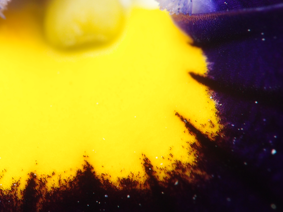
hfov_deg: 5.6
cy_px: 28
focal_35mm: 354
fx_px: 2894
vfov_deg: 4.2
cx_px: 58
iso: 100
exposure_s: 1/200
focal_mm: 40.8
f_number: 8
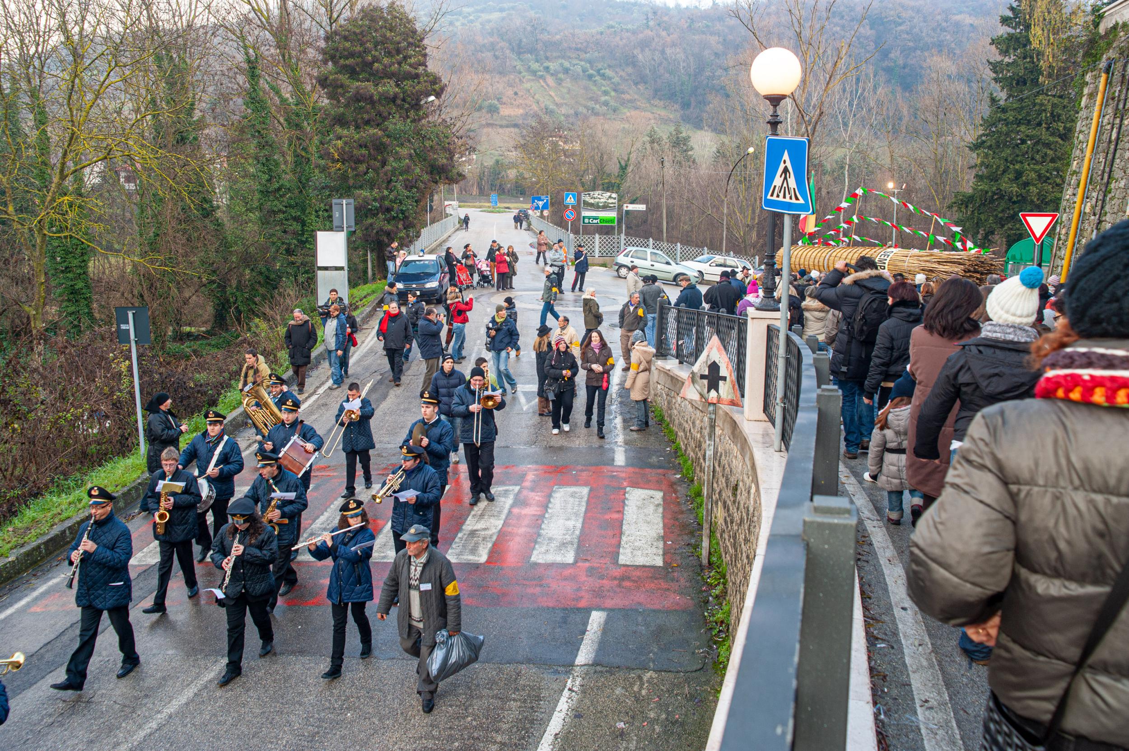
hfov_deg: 54.5
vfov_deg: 37.8
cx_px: 564
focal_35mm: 35
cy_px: 376
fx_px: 1097
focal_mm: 35
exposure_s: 1/125
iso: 400
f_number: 2.8
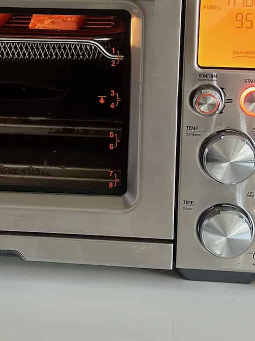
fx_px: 1061
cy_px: 35
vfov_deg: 17.9
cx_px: -9
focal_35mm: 108
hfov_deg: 13.5
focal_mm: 6.9
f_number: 1.8
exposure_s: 1/40
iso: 320
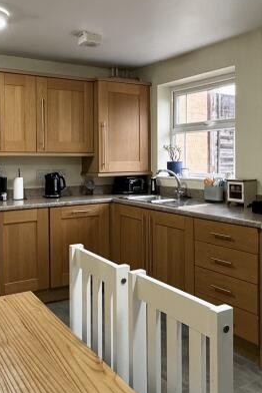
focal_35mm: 38
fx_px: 414
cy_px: 163
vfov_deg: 50.4
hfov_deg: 35.0
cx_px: 151
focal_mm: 2.22
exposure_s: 1/100
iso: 250
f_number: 2.2
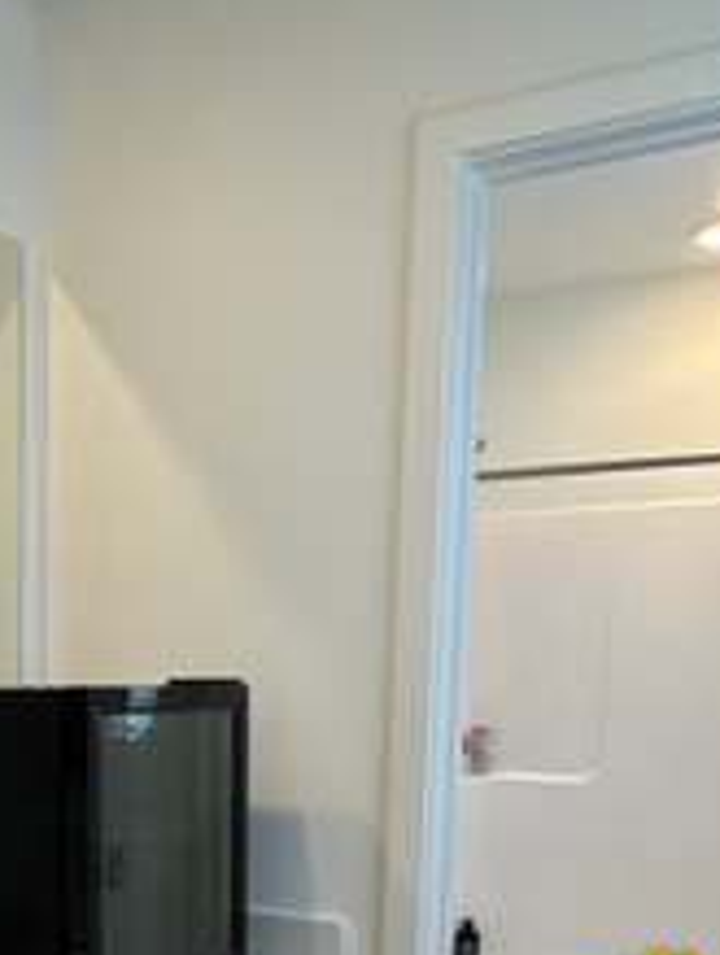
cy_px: 859
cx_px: 17
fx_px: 1355
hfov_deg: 28.1
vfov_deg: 36.4
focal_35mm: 49
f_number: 2.2
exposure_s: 1/120
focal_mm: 2.22
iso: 160
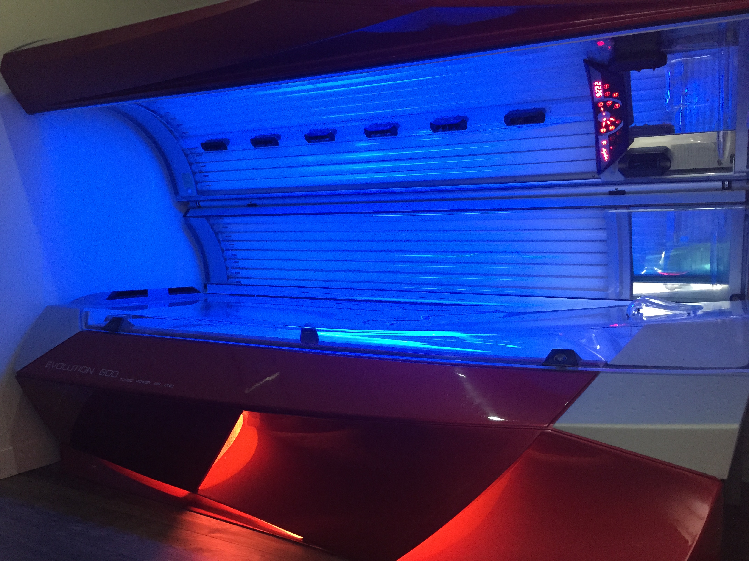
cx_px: 374
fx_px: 627
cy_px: 280
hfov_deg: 61.7
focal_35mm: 29
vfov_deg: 48.2
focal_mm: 4.15
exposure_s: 1/17
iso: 250
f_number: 2.2
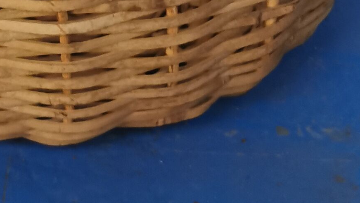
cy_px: -297
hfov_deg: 17.2
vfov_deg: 8.9
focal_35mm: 123
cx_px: 38
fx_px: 1174
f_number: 1.8
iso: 400
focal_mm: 5.58
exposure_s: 1/33.3
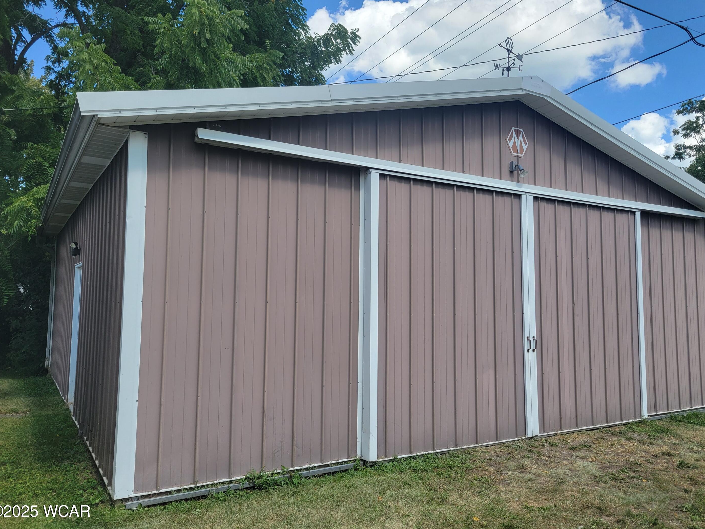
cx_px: 369
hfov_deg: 63.4
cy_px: 252
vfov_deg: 49.7
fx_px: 570
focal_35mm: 28
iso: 40
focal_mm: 5.4
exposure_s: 1/1465
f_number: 1.8
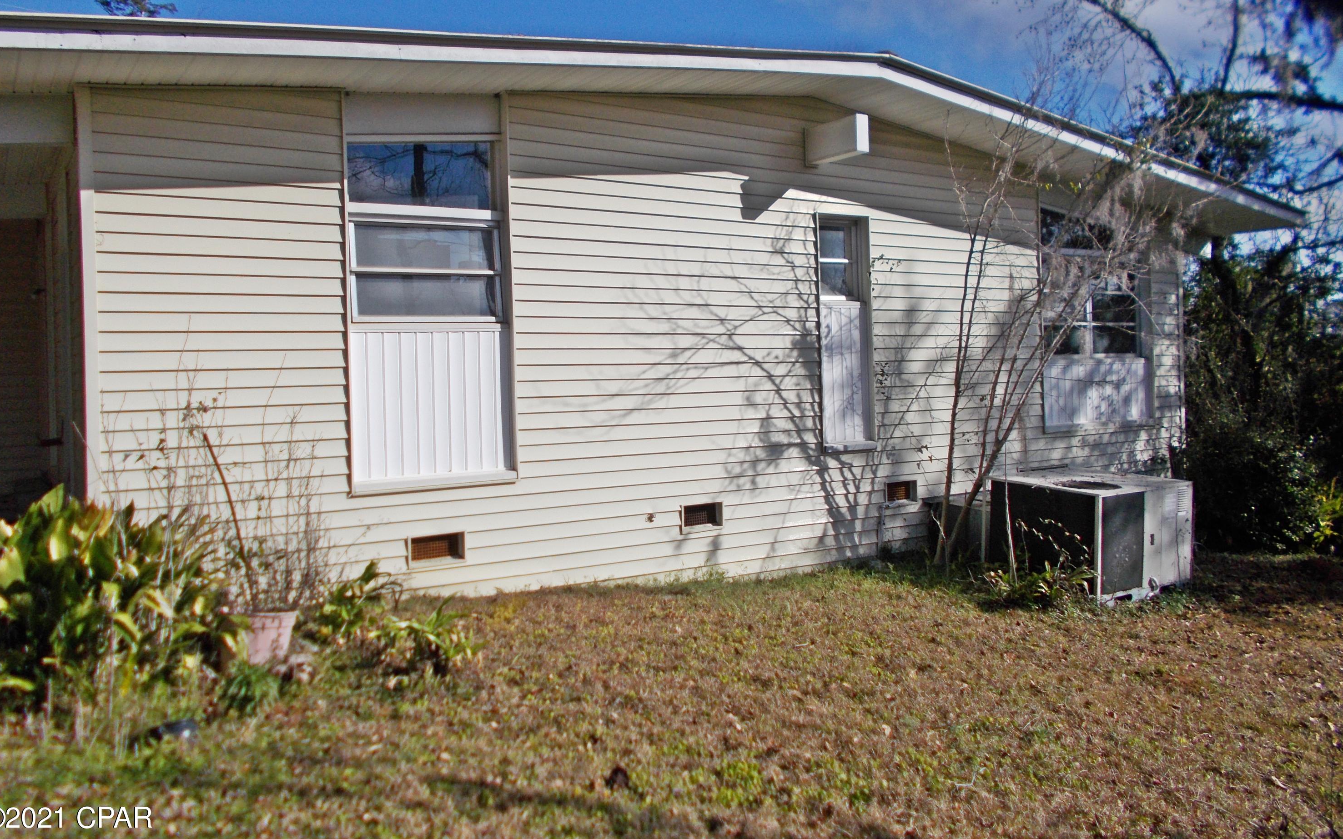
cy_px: 351
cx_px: 664
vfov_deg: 44.4
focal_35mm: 28
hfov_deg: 66.5
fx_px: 1025
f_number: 8
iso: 80
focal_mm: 4.6
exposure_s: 1/400
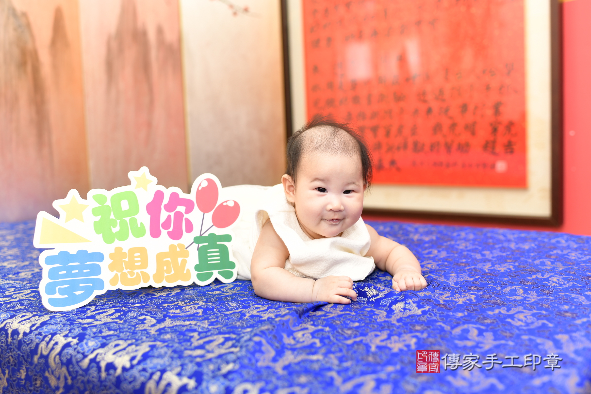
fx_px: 575
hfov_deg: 54.4
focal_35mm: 35
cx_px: 296
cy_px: 197
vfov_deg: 37.9
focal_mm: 35
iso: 400
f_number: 2.8
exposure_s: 1/200
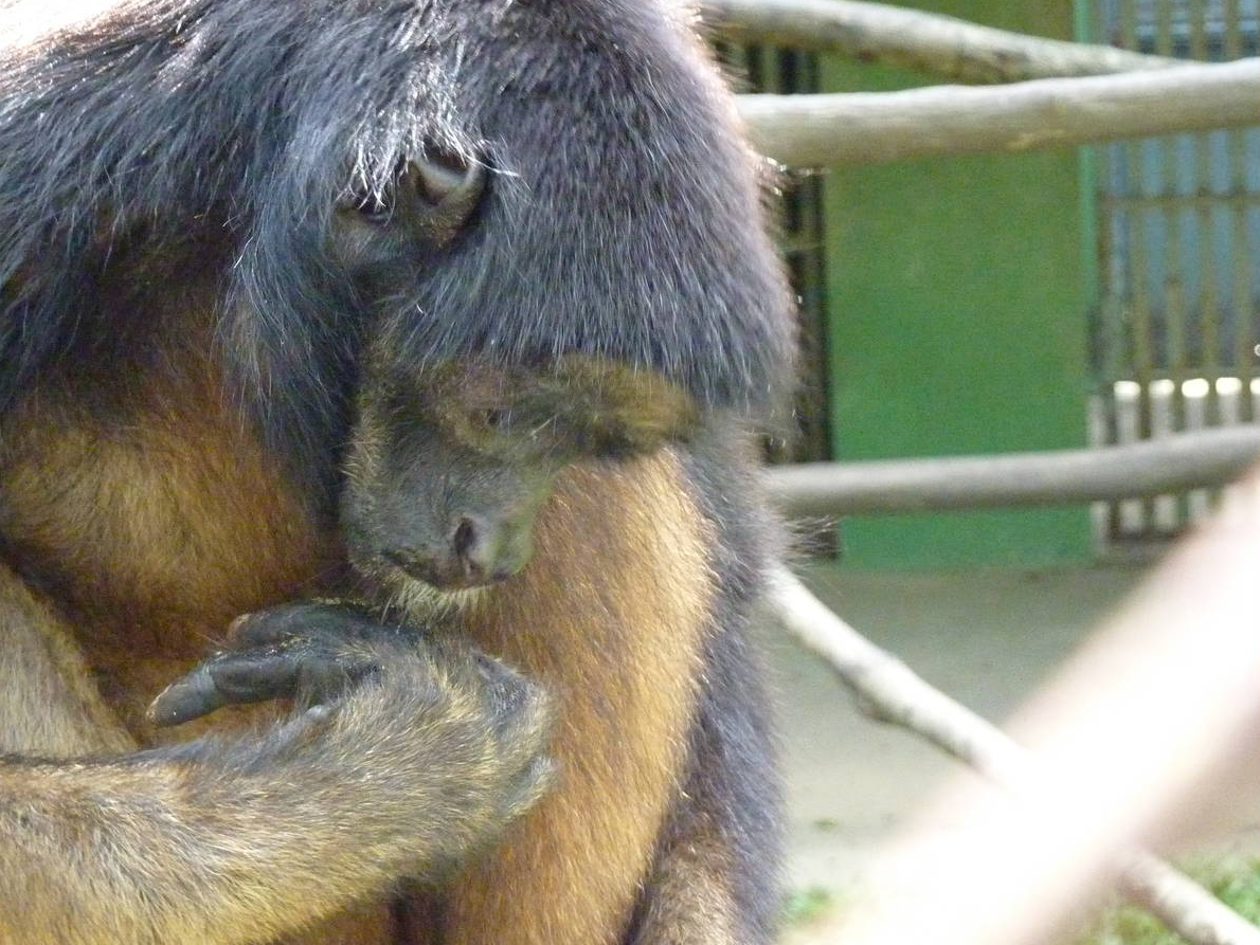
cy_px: 319
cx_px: 422
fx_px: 4405
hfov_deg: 16.2
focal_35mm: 121
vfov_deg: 12.2
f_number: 4.3
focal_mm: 14.7
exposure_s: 1/100
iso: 800
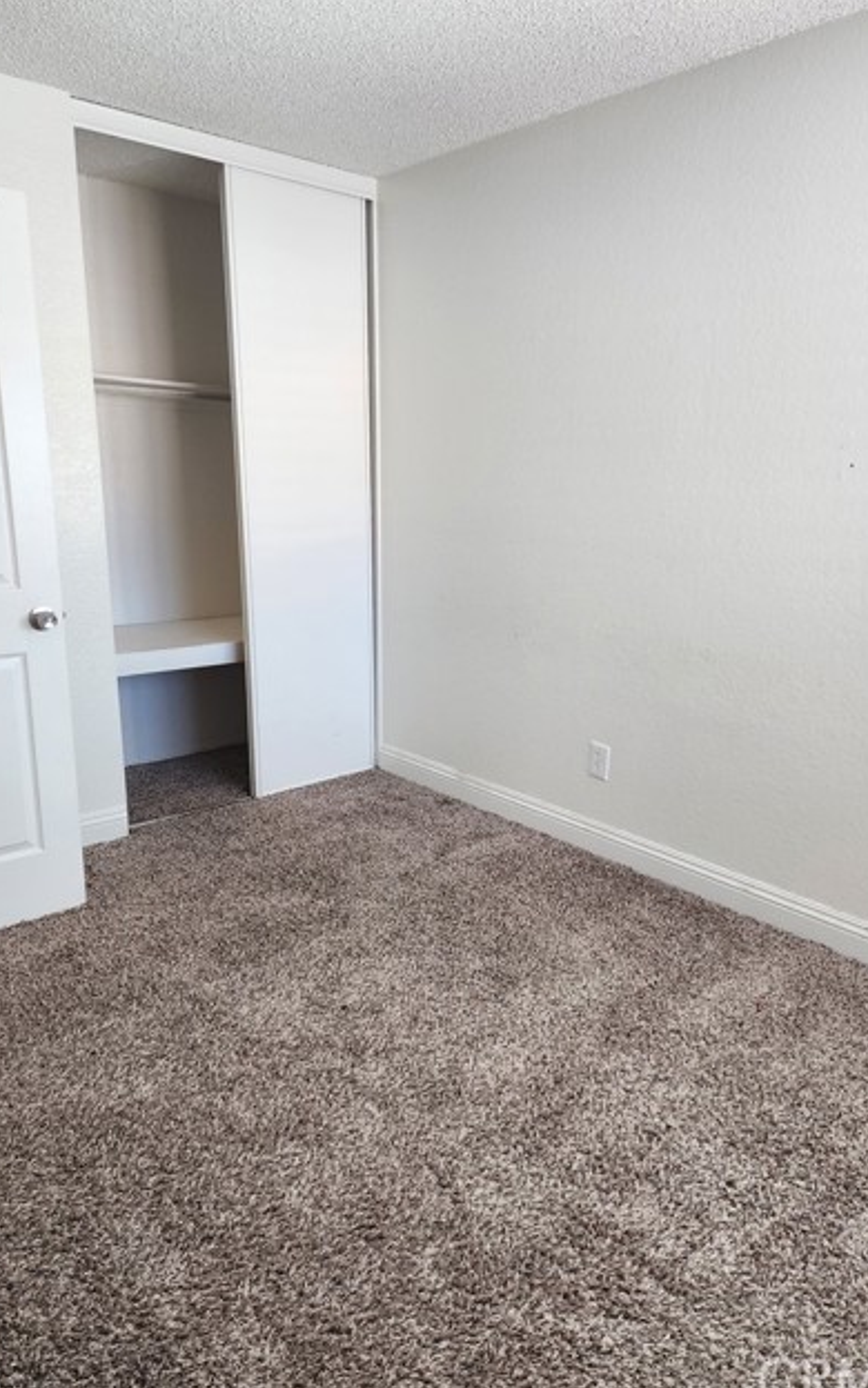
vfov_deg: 72.5
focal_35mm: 25
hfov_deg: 49.2
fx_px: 946
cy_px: 698
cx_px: 470
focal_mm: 6.4
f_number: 1.8
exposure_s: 1/120
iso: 160
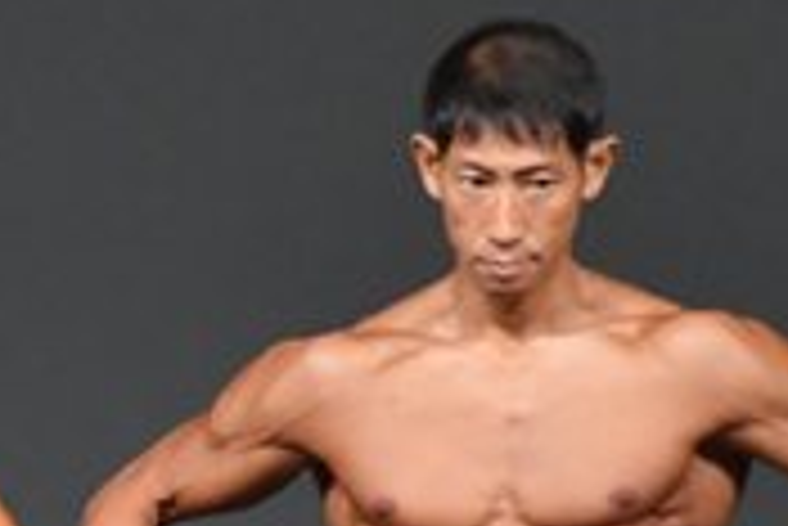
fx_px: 30516
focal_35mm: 1393
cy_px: 823
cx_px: -817
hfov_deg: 1.5
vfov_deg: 1.0
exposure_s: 1/400
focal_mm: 210
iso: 5000
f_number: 5.6
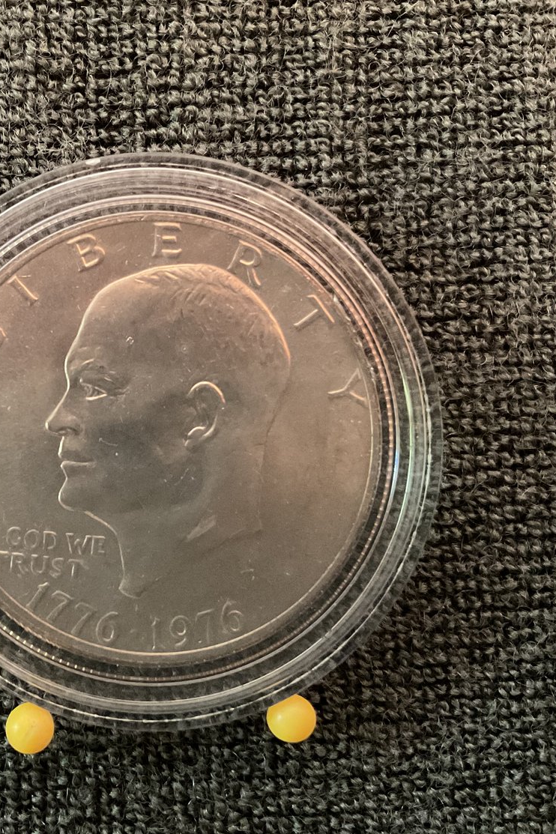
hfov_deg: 31.5
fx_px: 950
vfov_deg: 47.4
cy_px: 413
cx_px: 90
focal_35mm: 41
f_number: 1.8
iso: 500
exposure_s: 1/20
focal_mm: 3
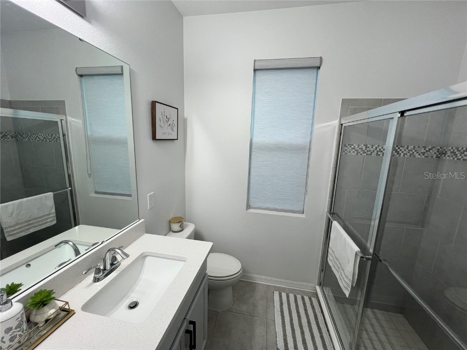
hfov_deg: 106.2
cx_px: 234
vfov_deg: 89.9
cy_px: 175
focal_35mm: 13
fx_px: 175
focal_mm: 1.57
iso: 80
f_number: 1.8
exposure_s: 1/120
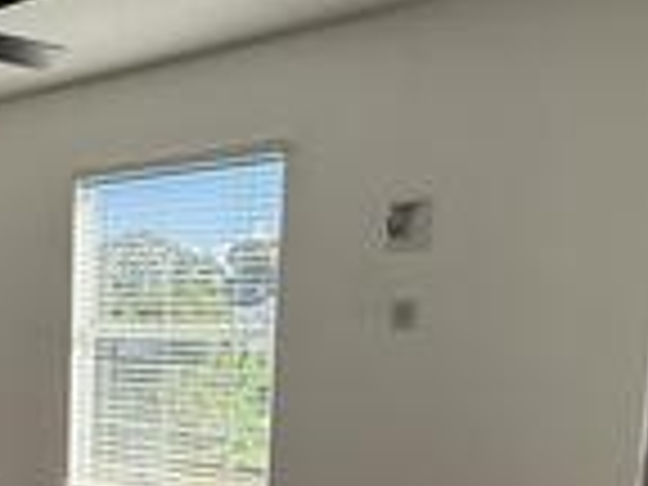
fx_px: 730
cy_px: 382
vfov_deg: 35.7
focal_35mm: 39
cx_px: -108
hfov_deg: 37.6
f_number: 2.2
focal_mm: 2.22
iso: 64
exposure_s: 1/400
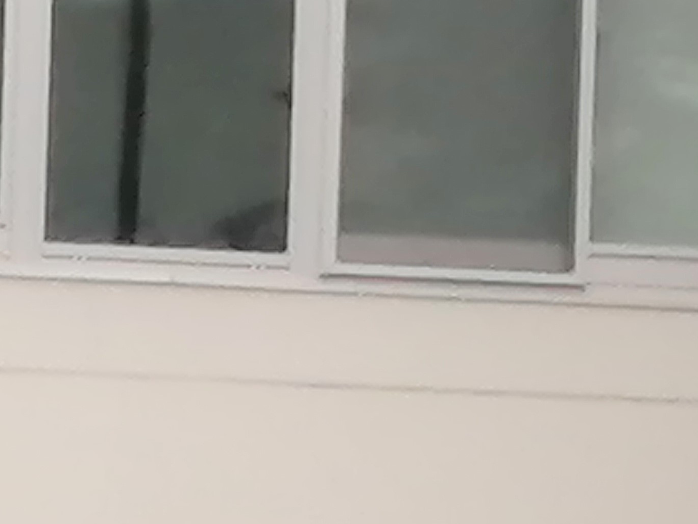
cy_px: 948
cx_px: -213
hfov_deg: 4.1
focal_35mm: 486
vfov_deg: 3.0
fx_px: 9802
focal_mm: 3.62
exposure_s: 1/661
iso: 50
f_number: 1.8
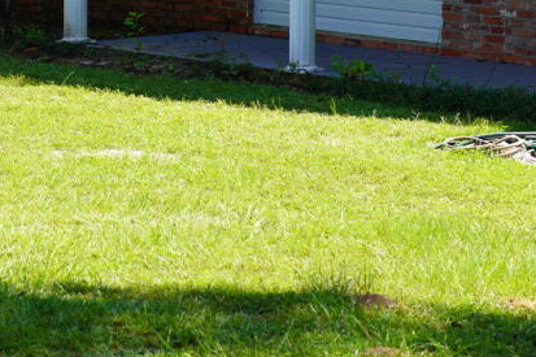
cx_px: -158
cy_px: -210
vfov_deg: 6.9
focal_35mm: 196
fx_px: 2917
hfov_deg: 10.3
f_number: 5
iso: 100
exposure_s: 1/200
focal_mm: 50
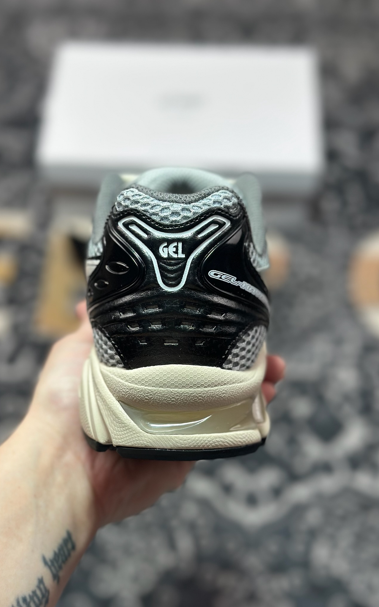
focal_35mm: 51
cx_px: 177
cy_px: 303
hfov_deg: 25.3
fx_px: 843
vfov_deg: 39.6
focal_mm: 6.86
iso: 80
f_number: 1.78
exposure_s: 1/419
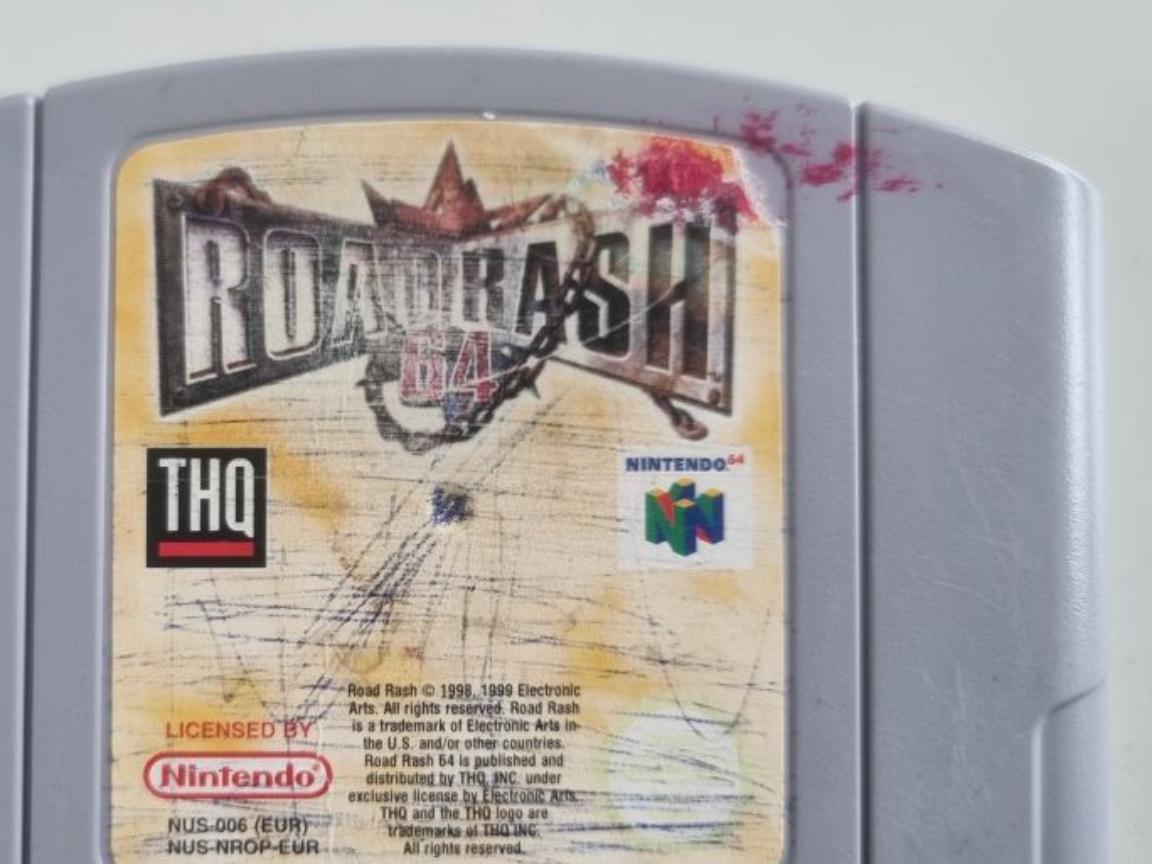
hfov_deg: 48.5
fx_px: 1265
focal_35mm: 38
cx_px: 435
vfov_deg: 37.6
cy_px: 522
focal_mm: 5.4
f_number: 1.8
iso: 400
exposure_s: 1/50
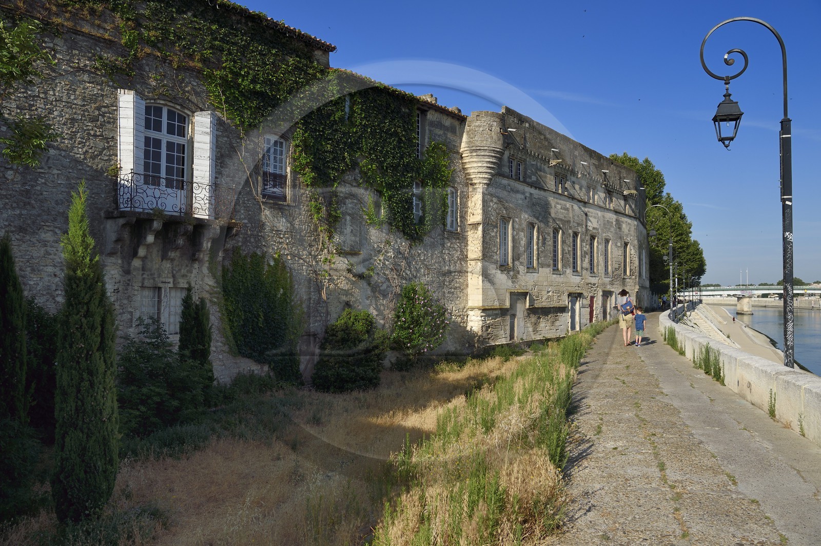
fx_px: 684
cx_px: 410
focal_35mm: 30
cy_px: 273
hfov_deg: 62.0
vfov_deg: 43.5
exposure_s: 1/200
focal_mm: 30
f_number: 13
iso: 200
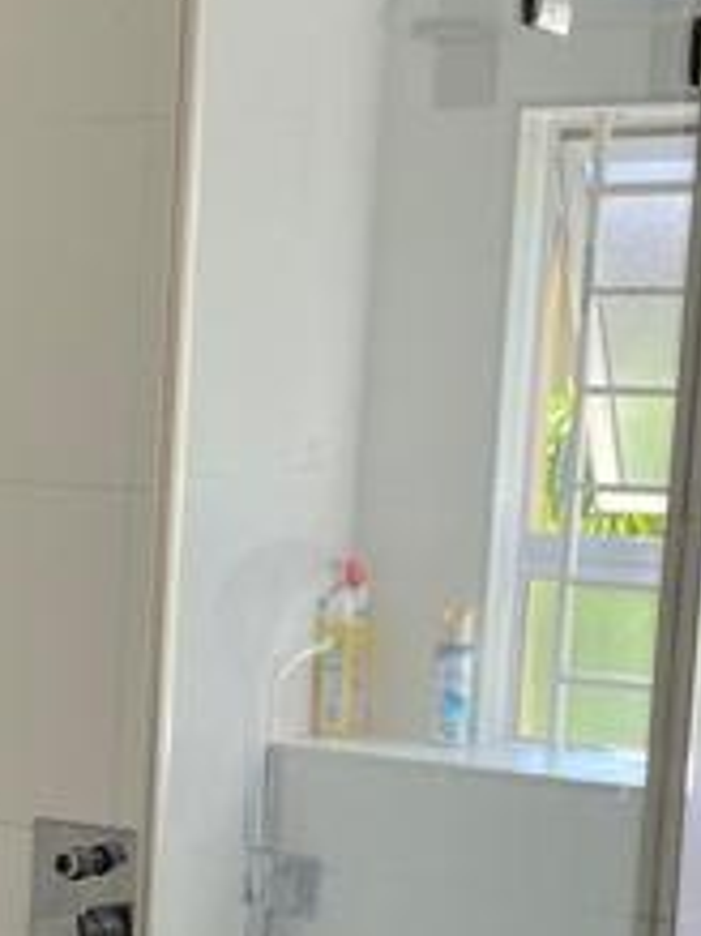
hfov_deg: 15.4
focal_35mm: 95
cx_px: 85
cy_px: 786
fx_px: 2568
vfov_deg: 20.4
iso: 80
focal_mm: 4.25
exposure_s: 1/121
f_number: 1.8
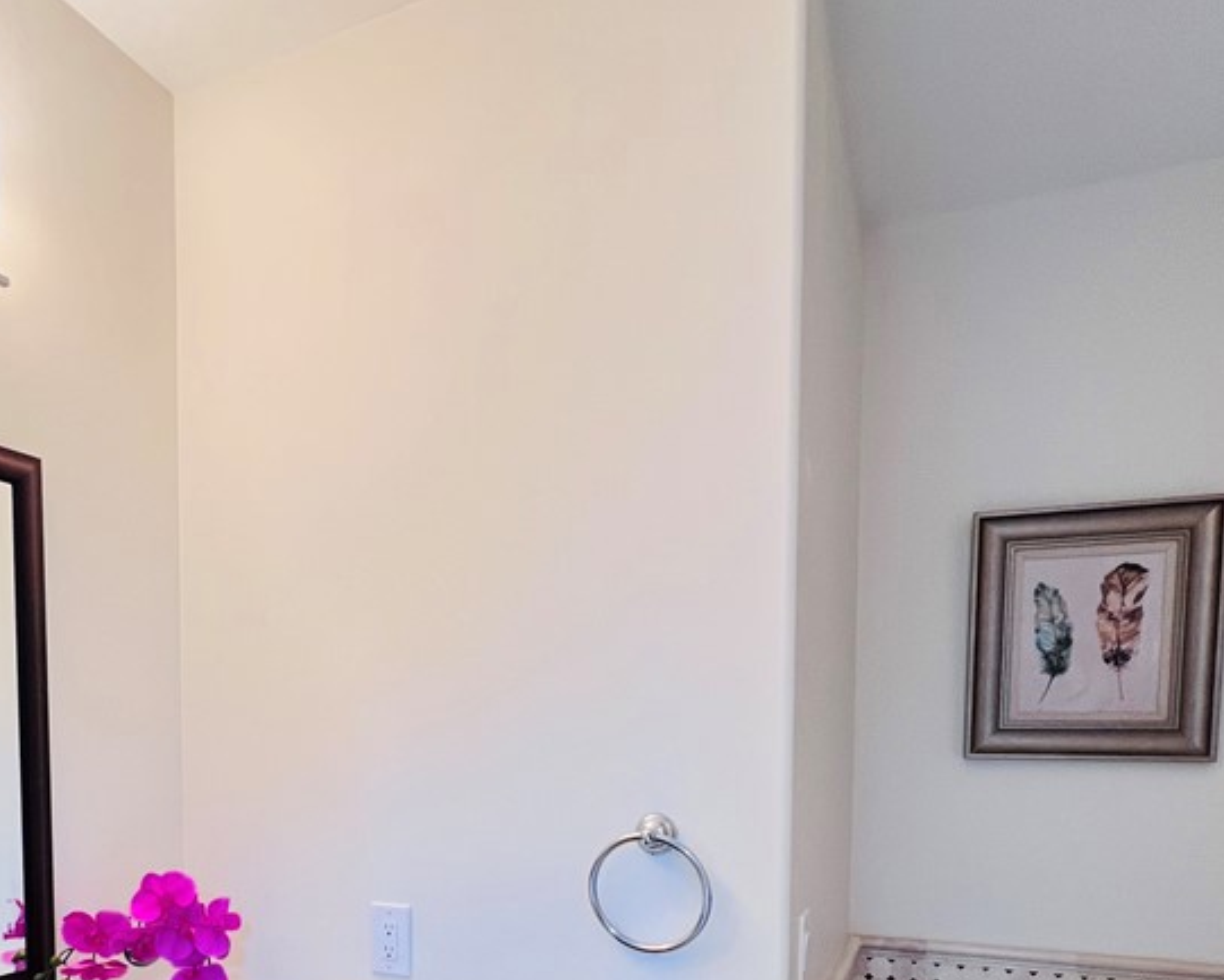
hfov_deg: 69.9
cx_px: 518
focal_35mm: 24
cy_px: 790
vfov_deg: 54.6
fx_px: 870
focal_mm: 1.57
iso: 160
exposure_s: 1/60
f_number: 1.8
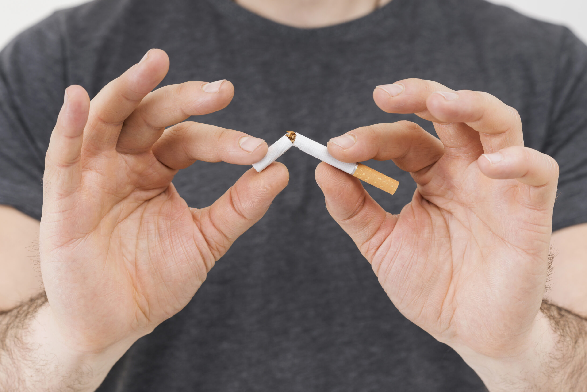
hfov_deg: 23.4
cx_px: 298
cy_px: 199
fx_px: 1419
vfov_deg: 15.7
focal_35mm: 87
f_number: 8
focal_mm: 85
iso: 100
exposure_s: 1/160
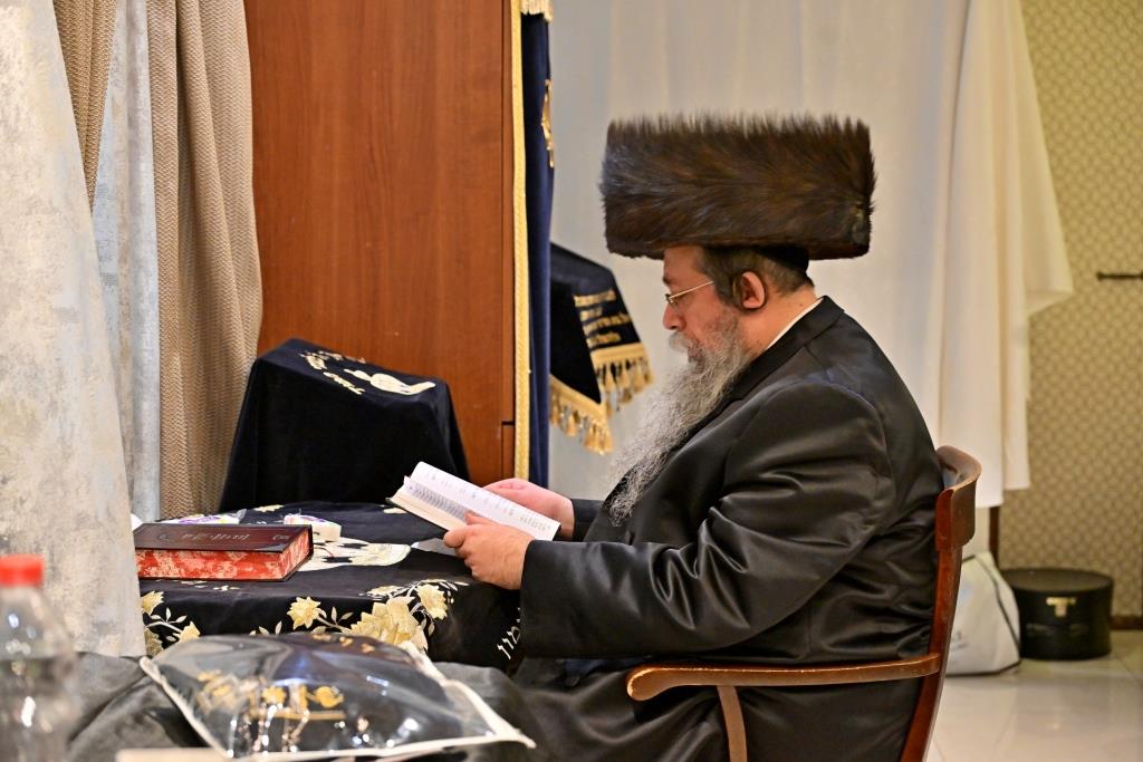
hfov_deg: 28.4
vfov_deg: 19.2
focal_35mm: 71
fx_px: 2254
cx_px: 572
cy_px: 381
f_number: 4
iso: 2000
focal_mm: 71
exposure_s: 1/125
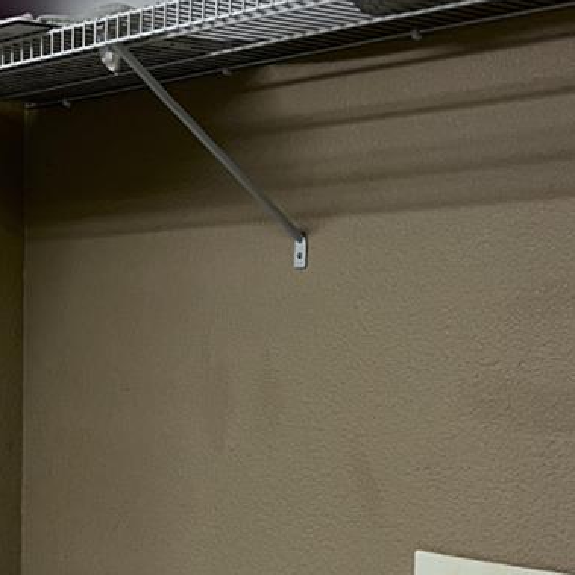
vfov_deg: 18.8
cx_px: 74
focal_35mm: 91
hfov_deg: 18.8
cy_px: 501
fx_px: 1710
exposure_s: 1/60
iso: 80
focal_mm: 5.7
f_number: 1.5
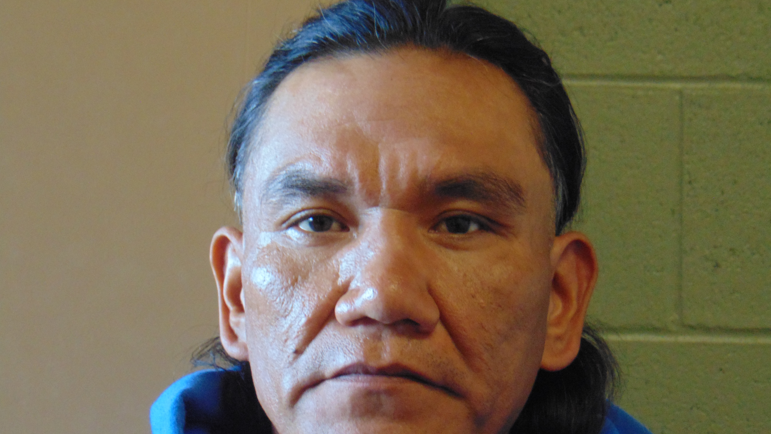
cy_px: 240
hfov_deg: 18.2
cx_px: 385
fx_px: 2412
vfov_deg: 10.3
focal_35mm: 118
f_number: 3.9
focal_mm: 19.4
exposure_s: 1/30
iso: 400
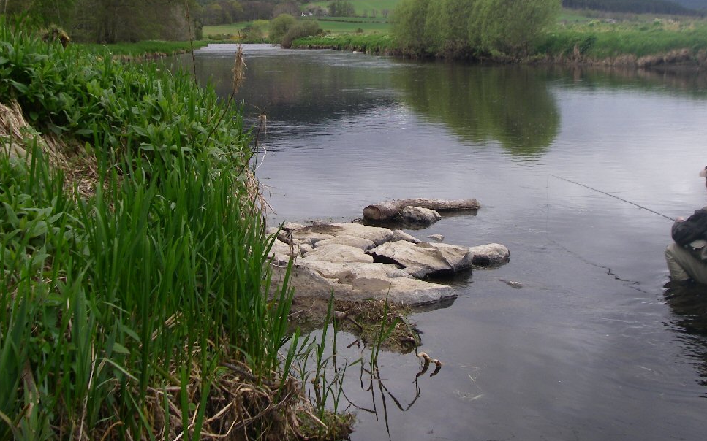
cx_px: 365
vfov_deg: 25.7
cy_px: 147
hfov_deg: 40.3
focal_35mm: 50
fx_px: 963
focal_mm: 6.3
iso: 64
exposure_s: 1/250
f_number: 3.3
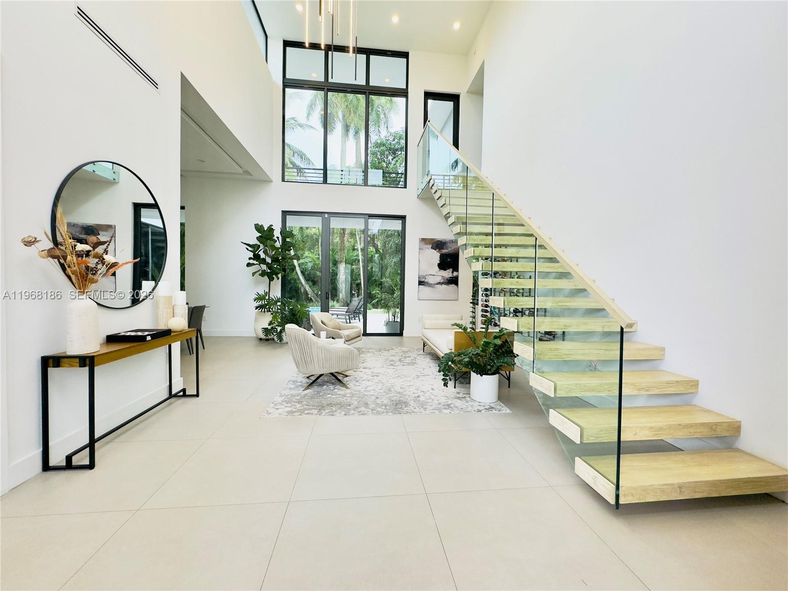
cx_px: 394
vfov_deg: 85.7
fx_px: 319
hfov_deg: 102.1
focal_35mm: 14
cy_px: 296
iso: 125
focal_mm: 2.22
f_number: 2.2
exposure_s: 1/120
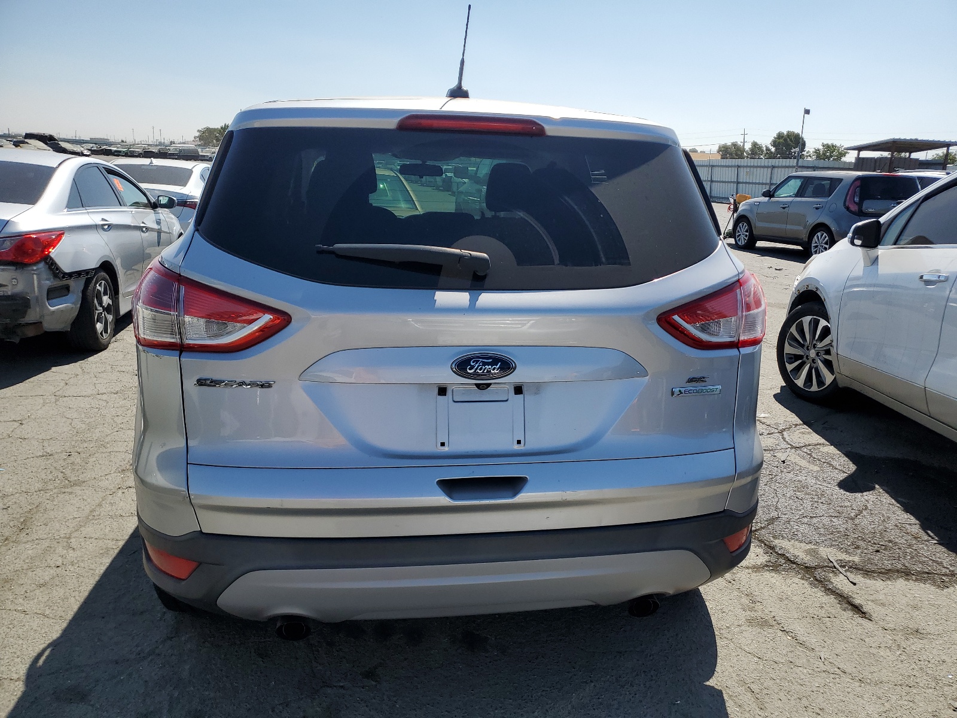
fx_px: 719
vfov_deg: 53.1
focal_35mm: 26
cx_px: 478
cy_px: 359
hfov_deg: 67.3
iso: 50
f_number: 1.5
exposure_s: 1/5000
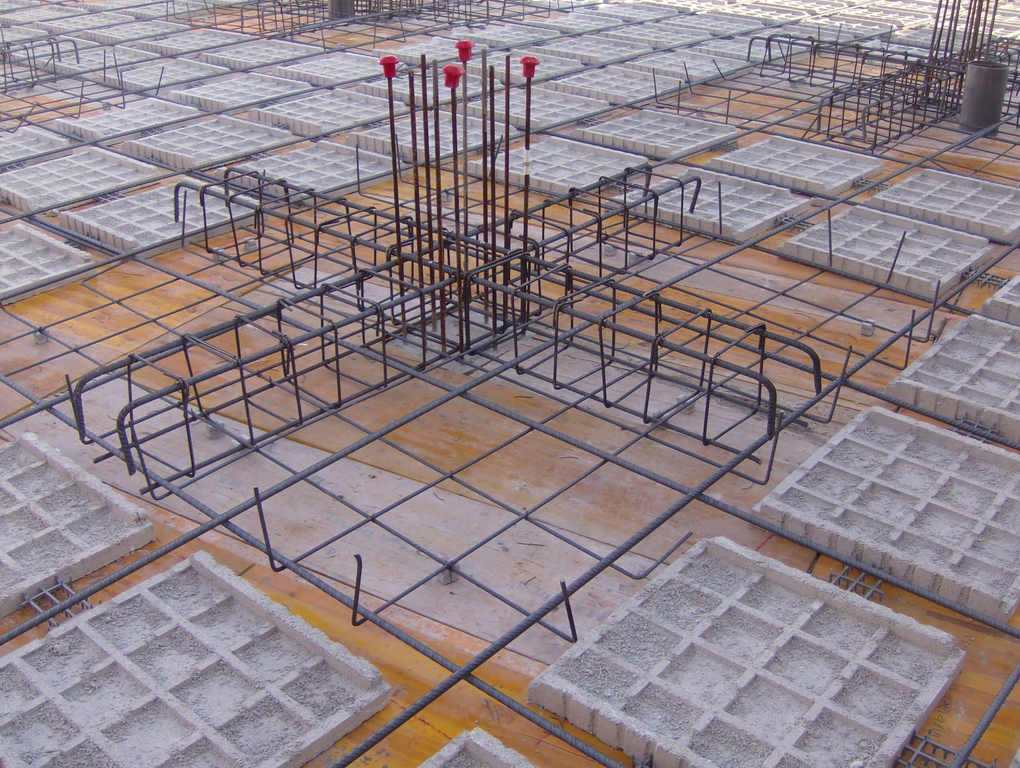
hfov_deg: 51.3
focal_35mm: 36
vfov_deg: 39.7
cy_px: 384
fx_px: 1062
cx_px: 510
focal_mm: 6
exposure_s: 1/254
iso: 100
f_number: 2.8
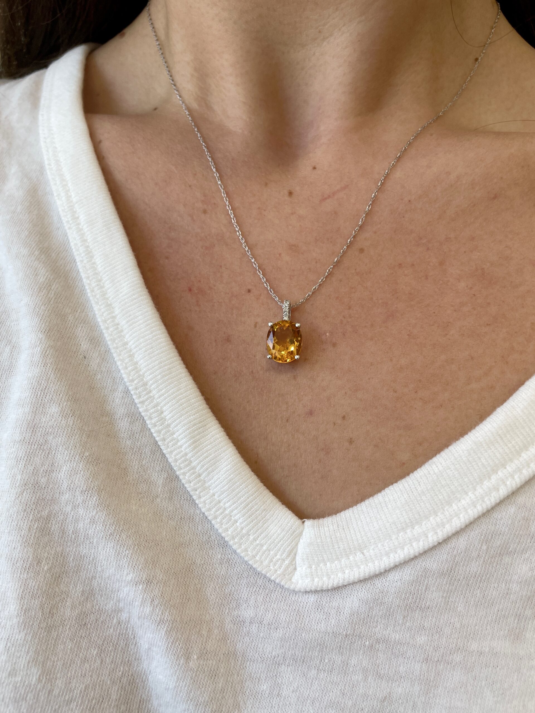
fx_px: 536
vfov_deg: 67.3
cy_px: 356
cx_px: 268
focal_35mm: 26
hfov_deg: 53.1
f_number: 1.6
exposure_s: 1/161
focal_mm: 4.2
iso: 32
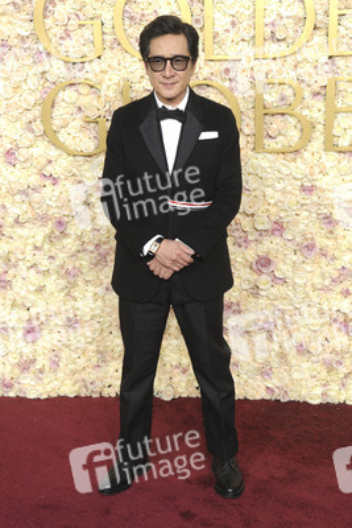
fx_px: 967
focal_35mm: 66
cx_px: 176
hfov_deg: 20.6
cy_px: 264
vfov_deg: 30.5
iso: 1000
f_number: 11
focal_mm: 66
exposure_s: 1/250
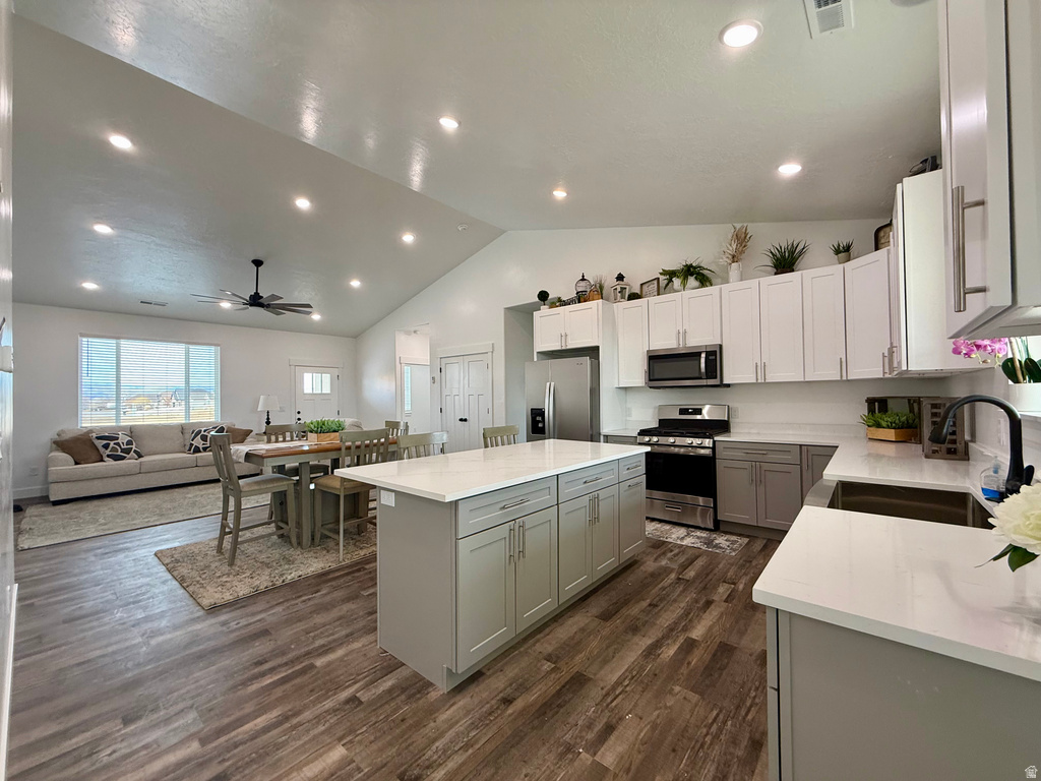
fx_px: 421
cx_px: 520
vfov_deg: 85.7
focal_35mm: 14
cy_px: 390
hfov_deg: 102.1
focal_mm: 2.22
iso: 125
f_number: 2.2
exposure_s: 1/120
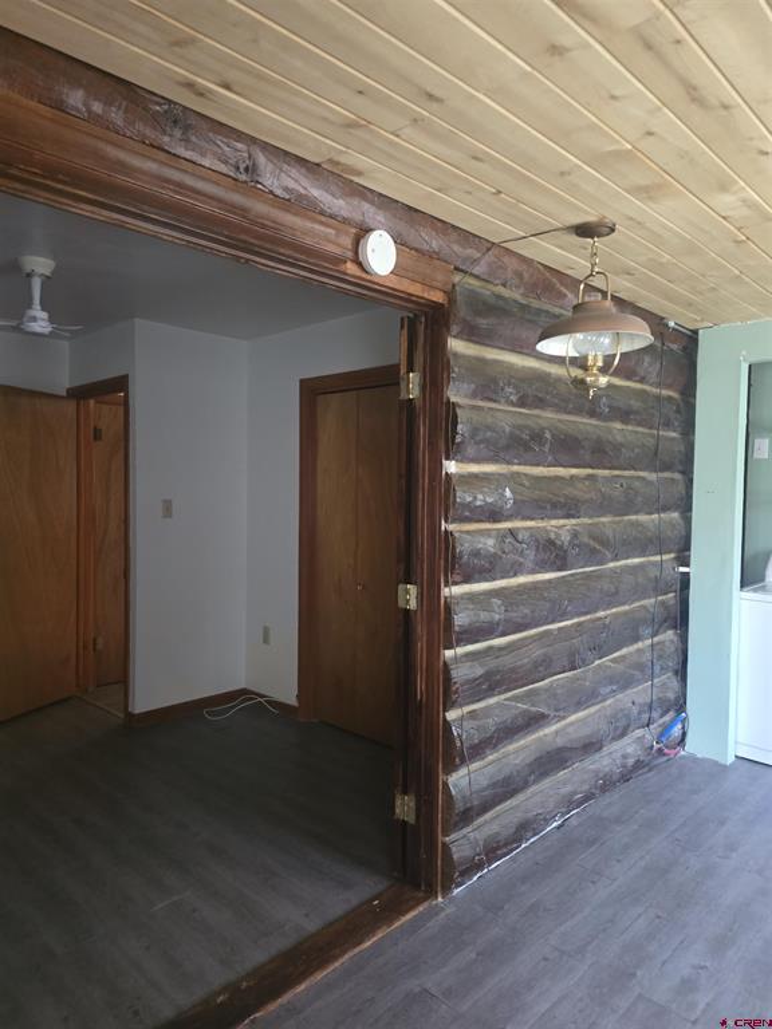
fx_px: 684
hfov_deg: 58.9
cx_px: 386
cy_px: 514
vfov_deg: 73.9
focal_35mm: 23
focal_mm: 6.3
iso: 1600
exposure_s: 1/30
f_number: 1.7
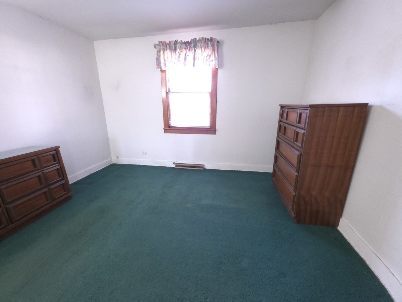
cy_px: 151
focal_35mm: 13
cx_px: 201
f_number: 1.9
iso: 800
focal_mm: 2.2
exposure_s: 1/30
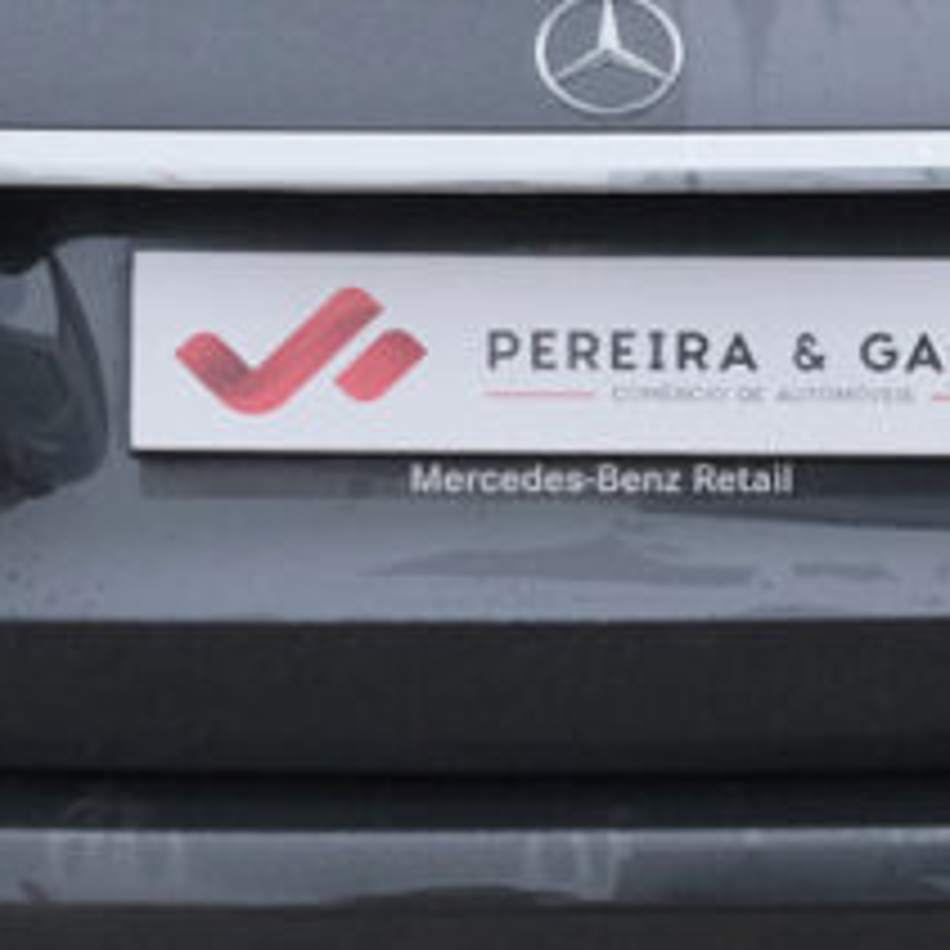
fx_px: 5496
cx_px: 536
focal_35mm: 177
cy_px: 349
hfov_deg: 9.9
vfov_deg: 9.9
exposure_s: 1/320
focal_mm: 28.8
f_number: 9
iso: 2000
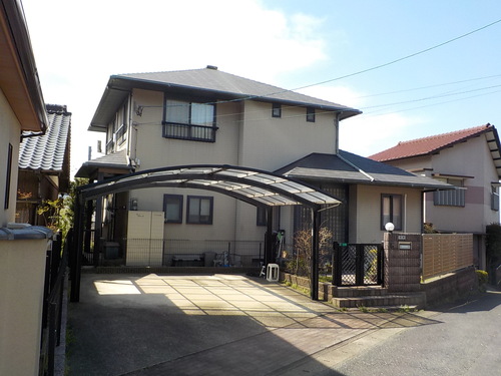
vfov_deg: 46.8
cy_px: 188
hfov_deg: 60.0
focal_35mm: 30
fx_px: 434
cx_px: 250
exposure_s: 1/640
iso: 125
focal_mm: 4.1
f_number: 3.3
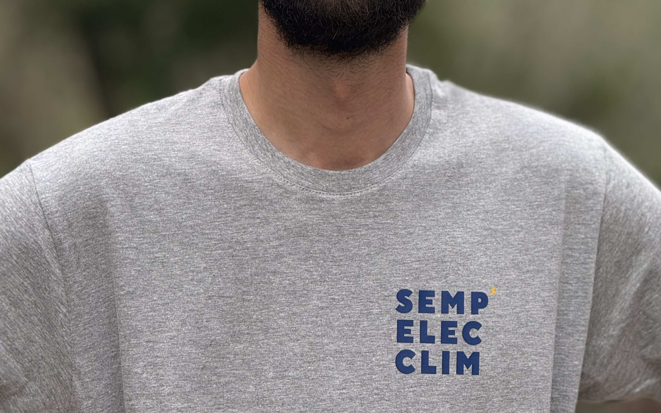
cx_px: 330
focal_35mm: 170
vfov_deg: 7.7
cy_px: 99
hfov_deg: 12.3
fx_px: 3063
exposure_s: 1/132
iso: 64
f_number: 2.8
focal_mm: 15.66
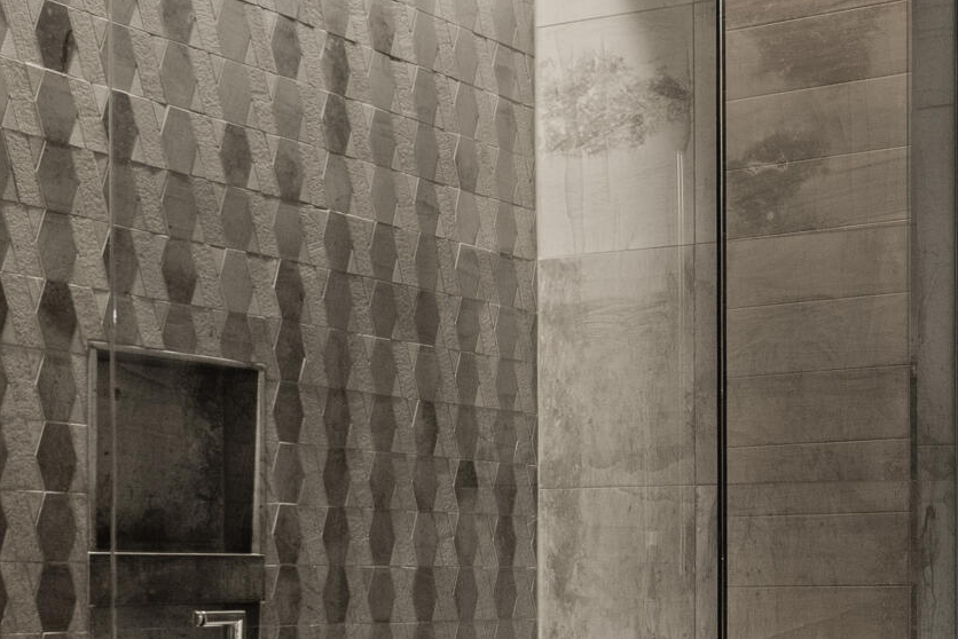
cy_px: 582
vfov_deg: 21.7
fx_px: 1624
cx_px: 1118
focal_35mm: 61
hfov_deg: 28.9
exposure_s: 1/5
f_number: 7.1
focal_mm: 17
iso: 400
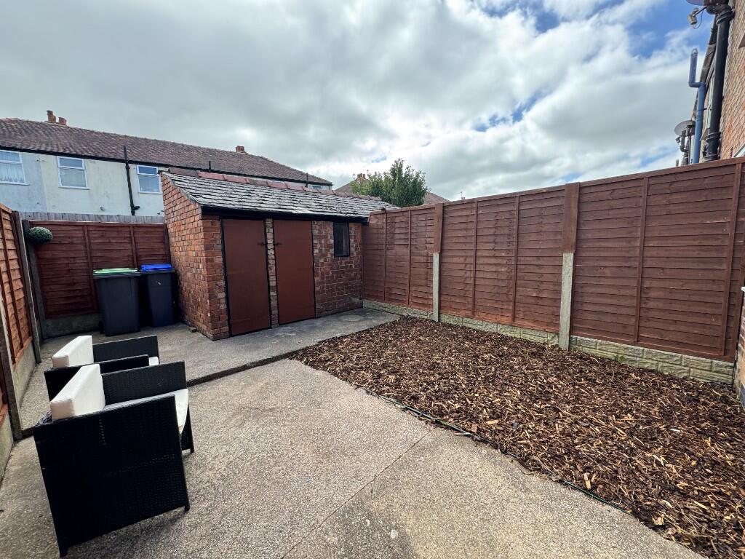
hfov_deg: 102.1
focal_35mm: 14
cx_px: 372
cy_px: 280
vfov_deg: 85.7
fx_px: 301
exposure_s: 1/340
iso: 40
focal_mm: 2.22
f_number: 2.2
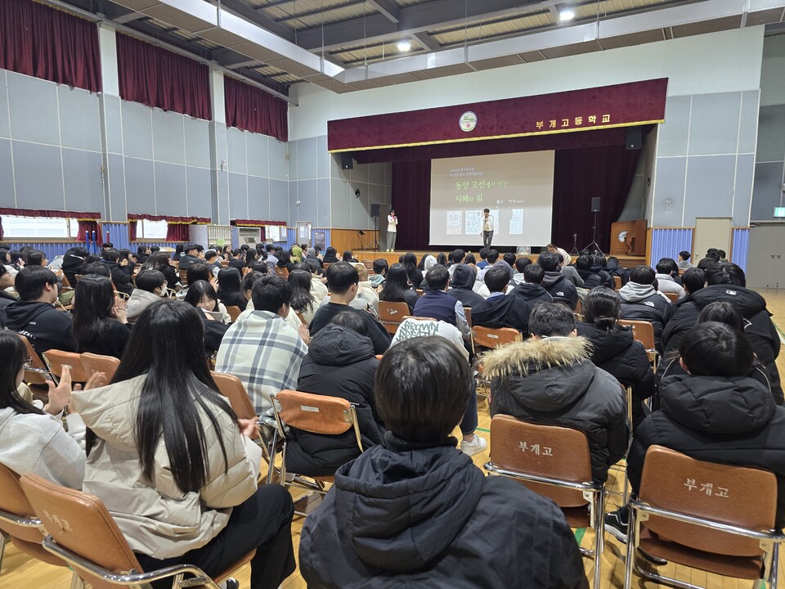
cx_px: 392
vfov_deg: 58.9
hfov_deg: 73.9
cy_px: 294
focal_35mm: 23
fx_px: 522
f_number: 1.7
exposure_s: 1/120
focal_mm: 6.3
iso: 250
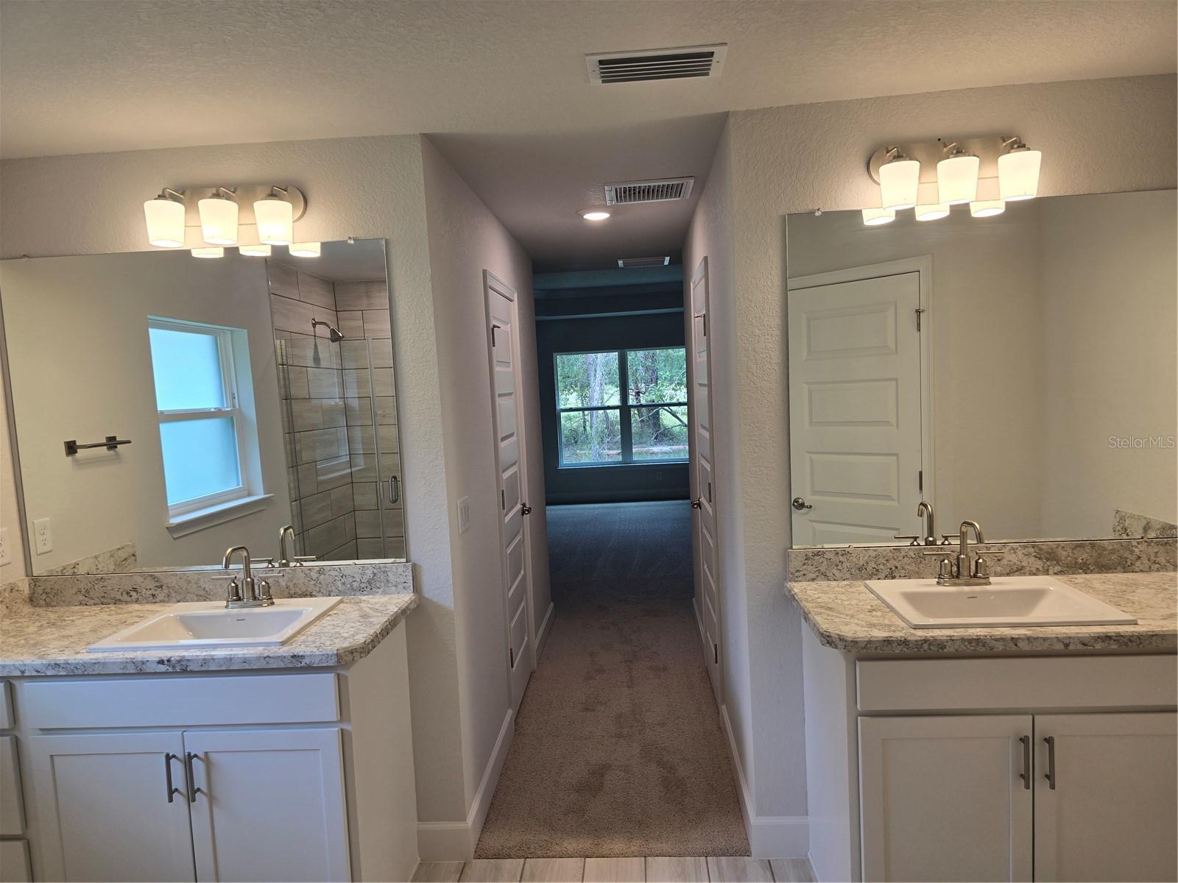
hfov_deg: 73.9
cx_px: 589
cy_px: 442
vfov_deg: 58.9
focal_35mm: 23
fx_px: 783
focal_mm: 6.3
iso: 40
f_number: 1.7
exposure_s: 1/120
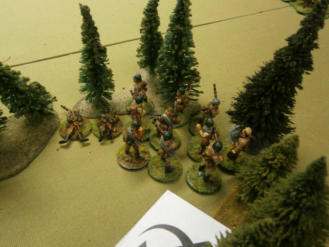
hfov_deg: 67.3
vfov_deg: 53.1
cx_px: 164
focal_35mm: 26
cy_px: 124
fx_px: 247
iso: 200
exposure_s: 1/25
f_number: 2.8
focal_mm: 4.7
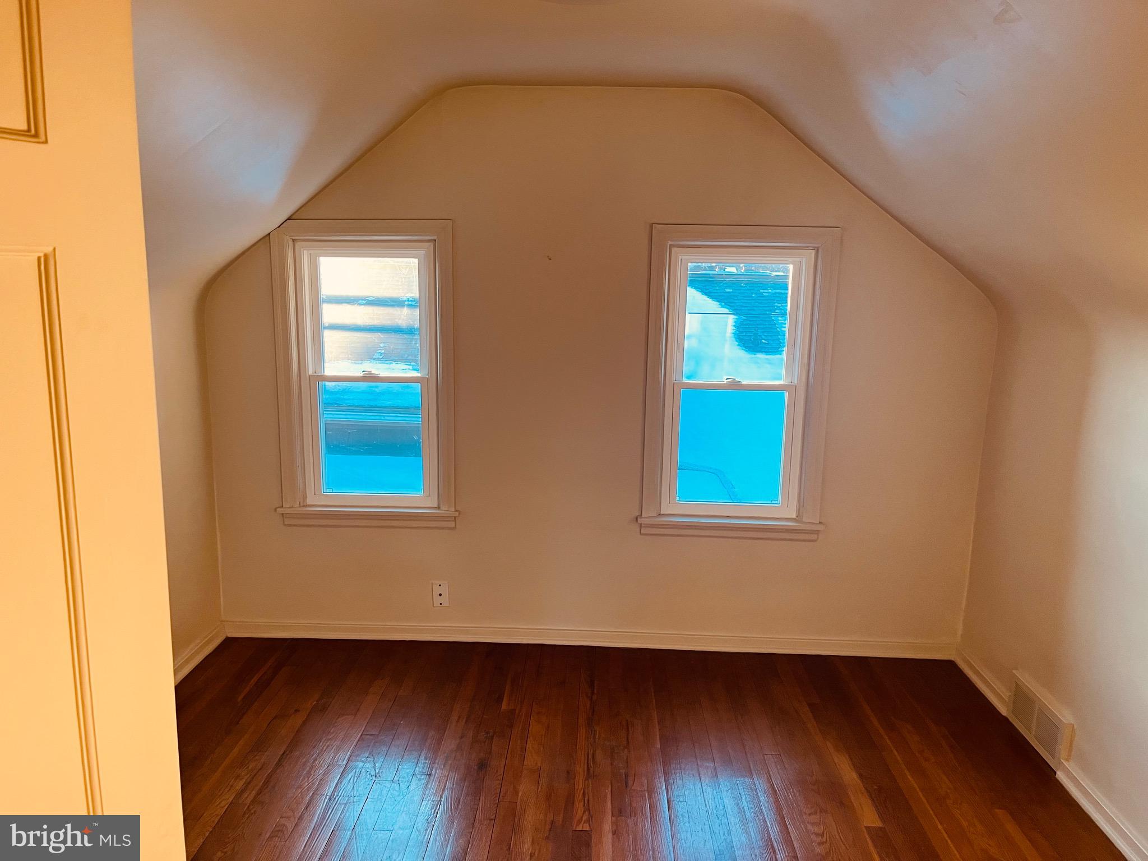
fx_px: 862
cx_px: 574
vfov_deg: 53.1
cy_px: 430
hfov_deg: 67.3
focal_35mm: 26
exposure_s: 1/69
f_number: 1.6
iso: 125
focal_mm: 5.1
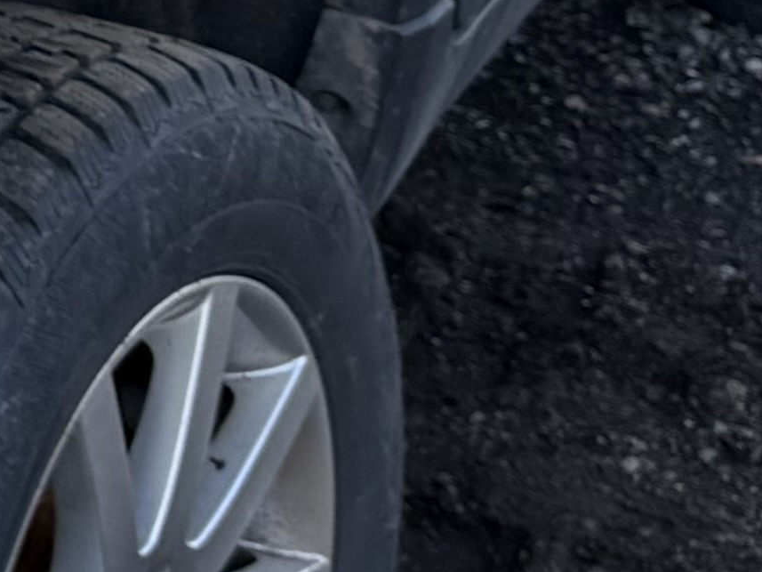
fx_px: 3523
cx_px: -880
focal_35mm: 160
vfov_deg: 9.0
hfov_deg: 11.0
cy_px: -389
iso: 100
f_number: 1.78
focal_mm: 6.76
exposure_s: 1/1271
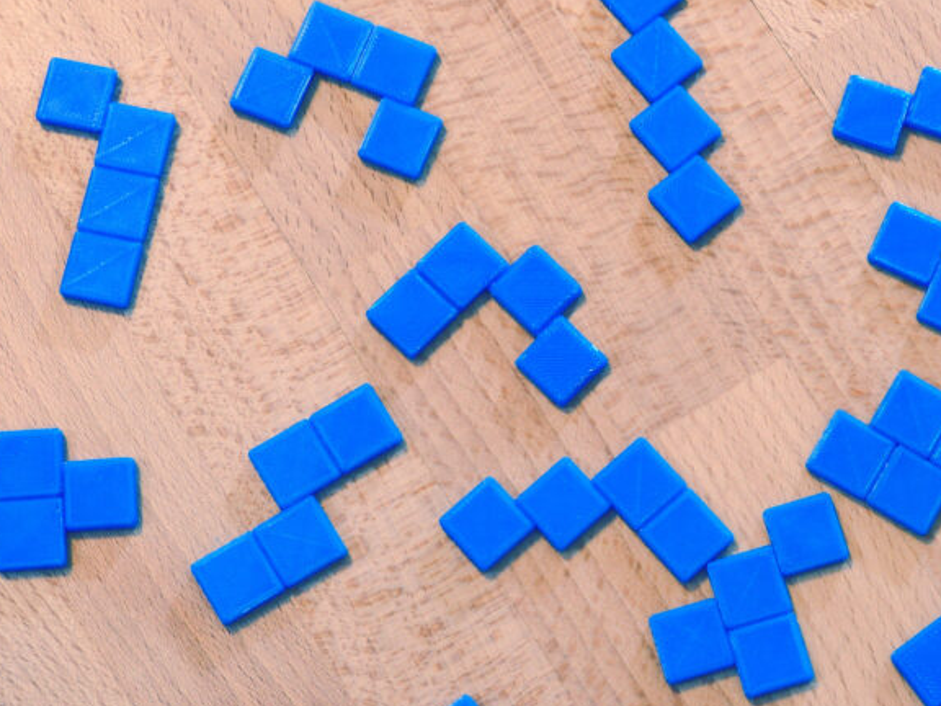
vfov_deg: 15.4
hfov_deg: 20.3
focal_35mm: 96
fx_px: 2610
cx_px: 681
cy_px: 389
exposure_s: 1.6
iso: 100
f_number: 8
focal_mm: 9.8
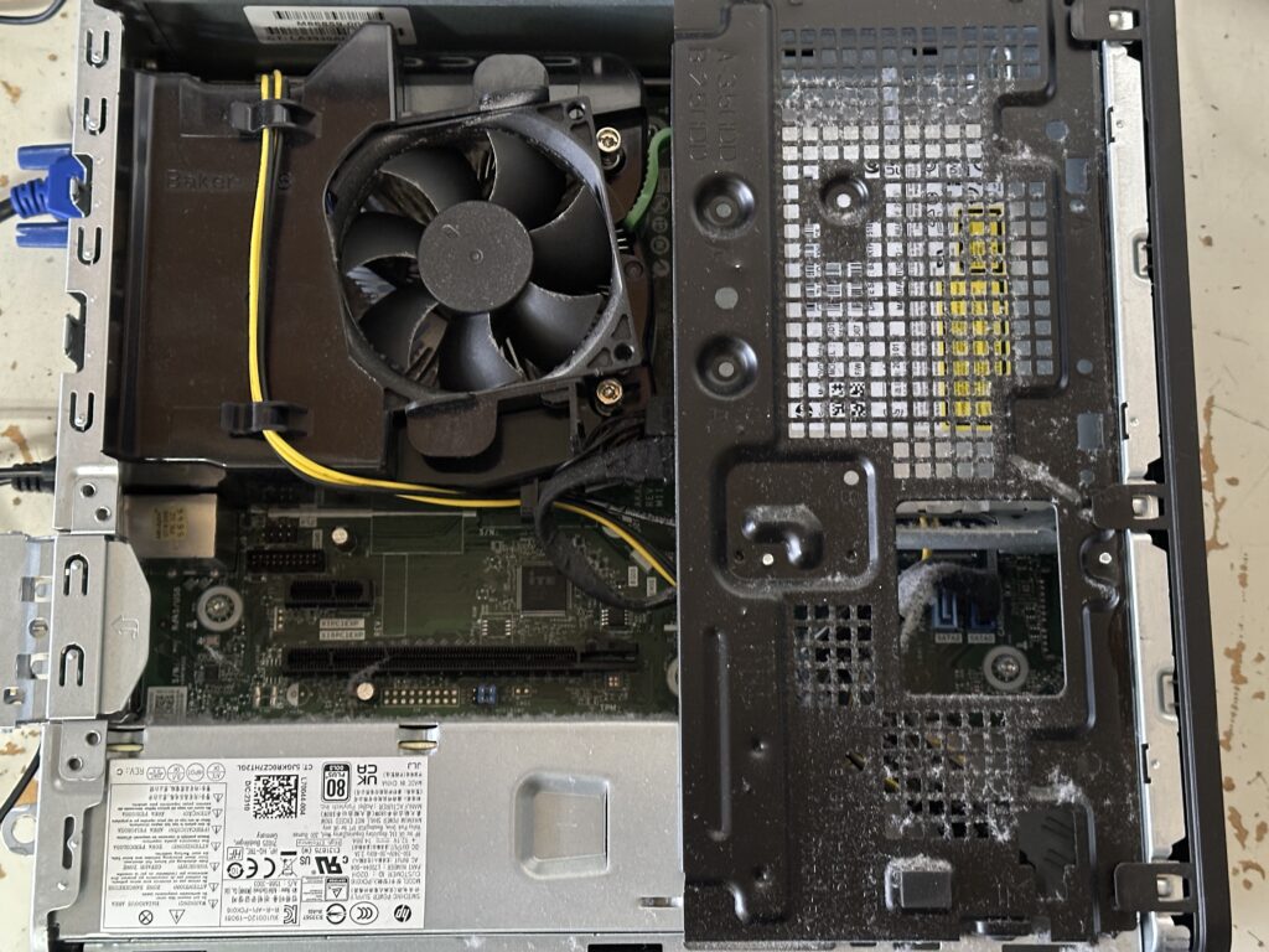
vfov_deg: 30.3
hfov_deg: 39.7
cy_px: 476
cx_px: 634
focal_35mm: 48
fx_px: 1760
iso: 640
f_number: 1.78
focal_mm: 6.86
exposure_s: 1/20
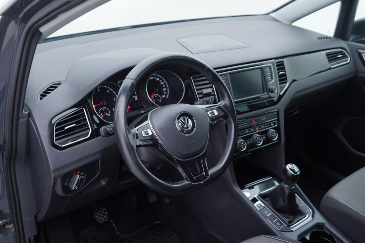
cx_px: 182
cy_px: 122
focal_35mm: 36
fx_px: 365
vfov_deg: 36.9
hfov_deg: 53.1
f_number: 2.8
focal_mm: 24
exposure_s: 1/40
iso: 125
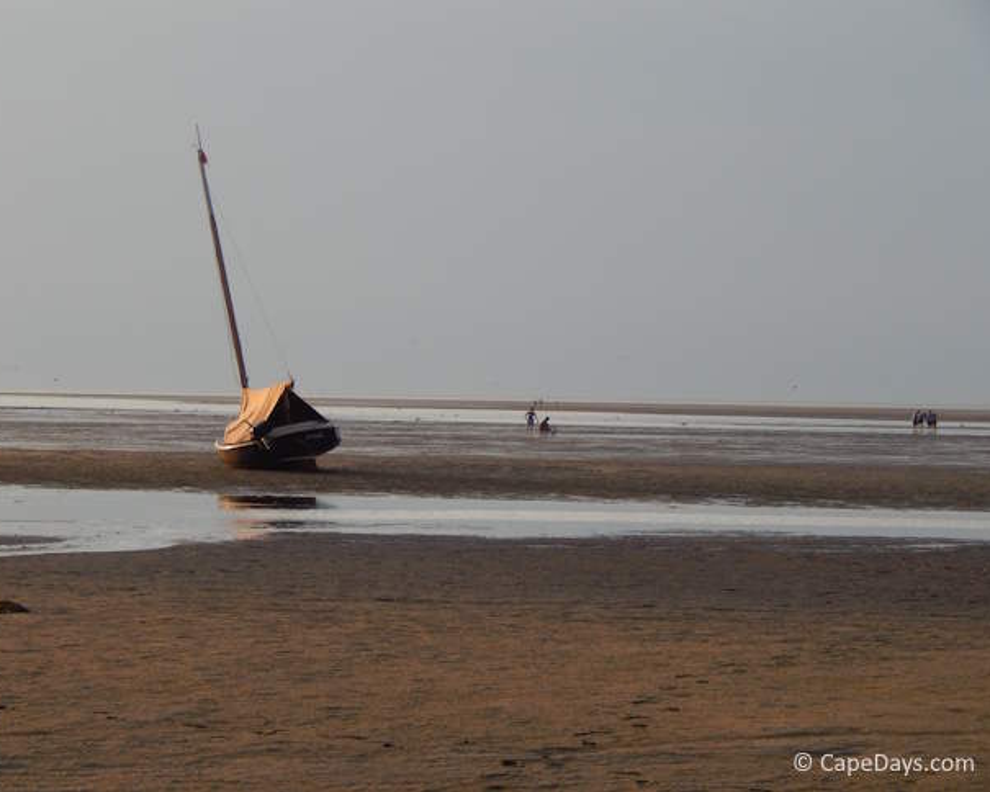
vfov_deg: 9.1
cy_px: 394
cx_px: 468
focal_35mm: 170
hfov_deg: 11.4
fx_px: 4981
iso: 125
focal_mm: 28.7
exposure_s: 1/320
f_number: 5.1
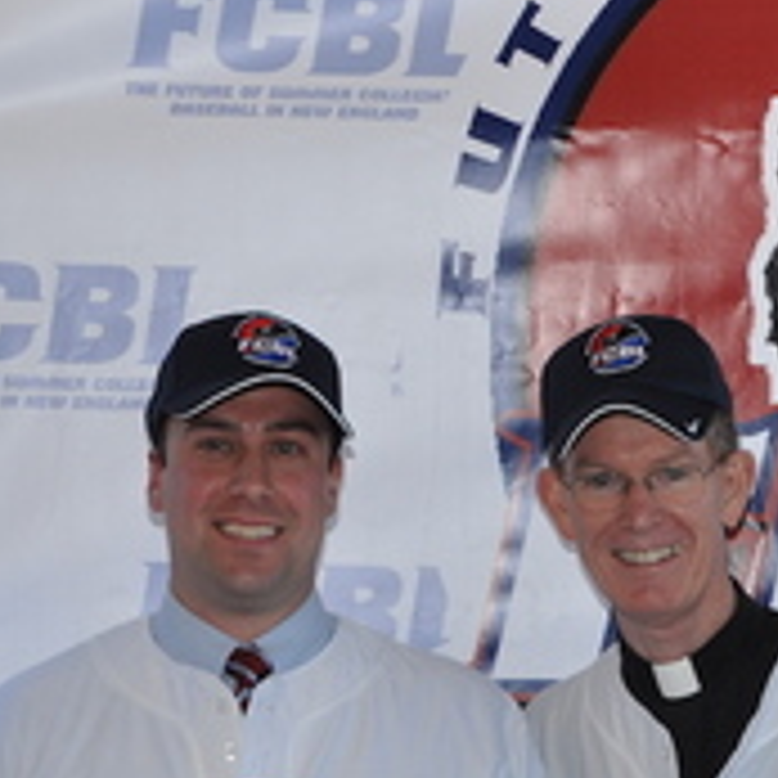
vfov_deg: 12.9
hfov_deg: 13.1
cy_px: 920
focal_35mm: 132
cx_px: 774
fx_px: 3356
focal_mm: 28
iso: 280
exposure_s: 1/200
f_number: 7.1
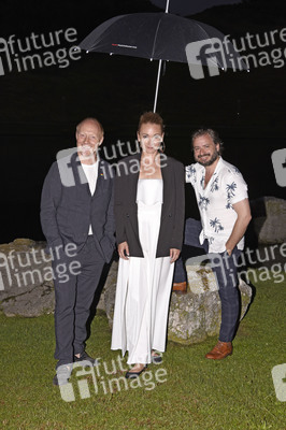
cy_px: 215
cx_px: 143
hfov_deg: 29.2
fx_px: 549
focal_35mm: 46
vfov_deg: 42.8
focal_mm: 46
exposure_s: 1/160
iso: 500
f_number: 5
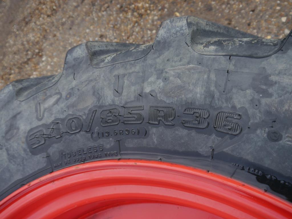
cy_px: 110
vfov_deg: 49.7
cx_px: 146
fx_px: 236
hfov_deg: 63.4
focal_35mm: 28
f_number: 4.5
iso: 160
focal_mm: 14
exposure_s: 1/125
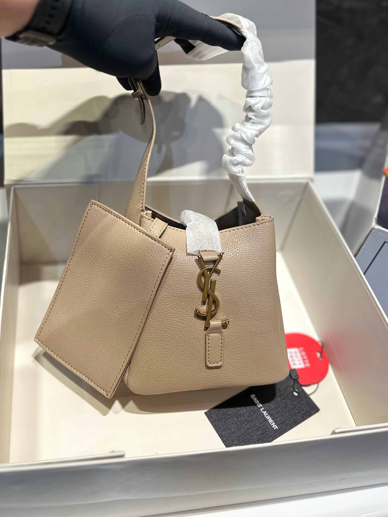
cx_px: 152
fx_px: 508
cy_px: 157
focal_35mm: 34
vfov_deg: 52.5
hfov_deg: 41.6
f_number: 1.78
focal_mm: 6.86
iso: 125
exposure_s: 1/100
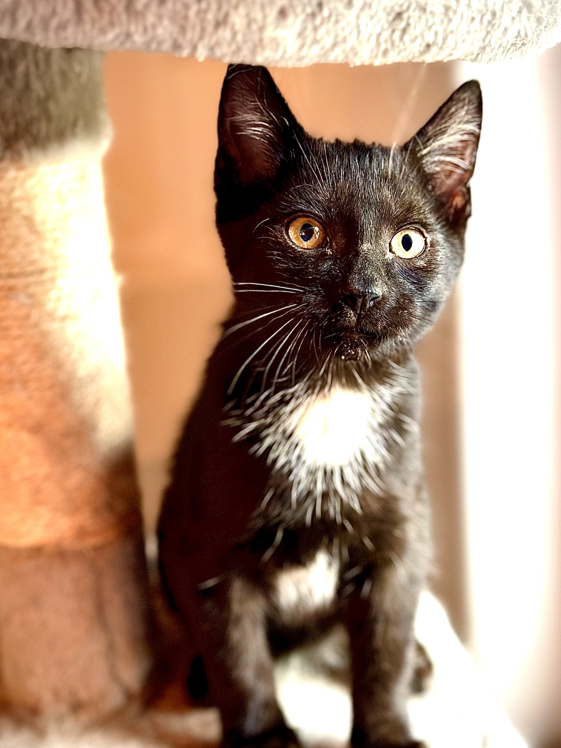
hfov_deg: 24.8
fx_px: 1275
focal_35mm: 59
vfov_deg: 32.6
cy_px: 427
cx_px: 317
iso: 250
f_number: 1.78
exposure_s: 1/60
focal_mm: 6.86
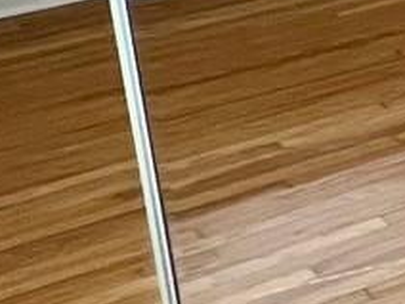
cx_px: 1332
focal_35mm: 98
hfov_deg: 10.3
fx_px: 1147
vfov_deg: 13.9
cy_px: -189
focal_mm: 1.57
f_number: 1.8
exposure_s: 1/99
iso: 50
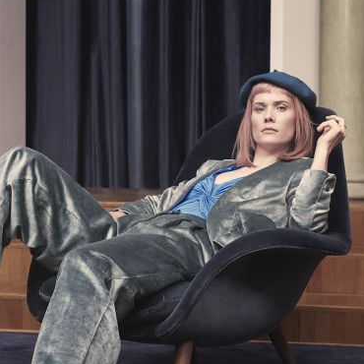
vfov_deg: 21.7
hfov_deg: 21.4
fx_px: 952
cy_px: 186
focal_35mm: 80
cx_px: 74
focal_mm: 58
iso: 1000
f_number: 7.1
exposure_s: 1/160
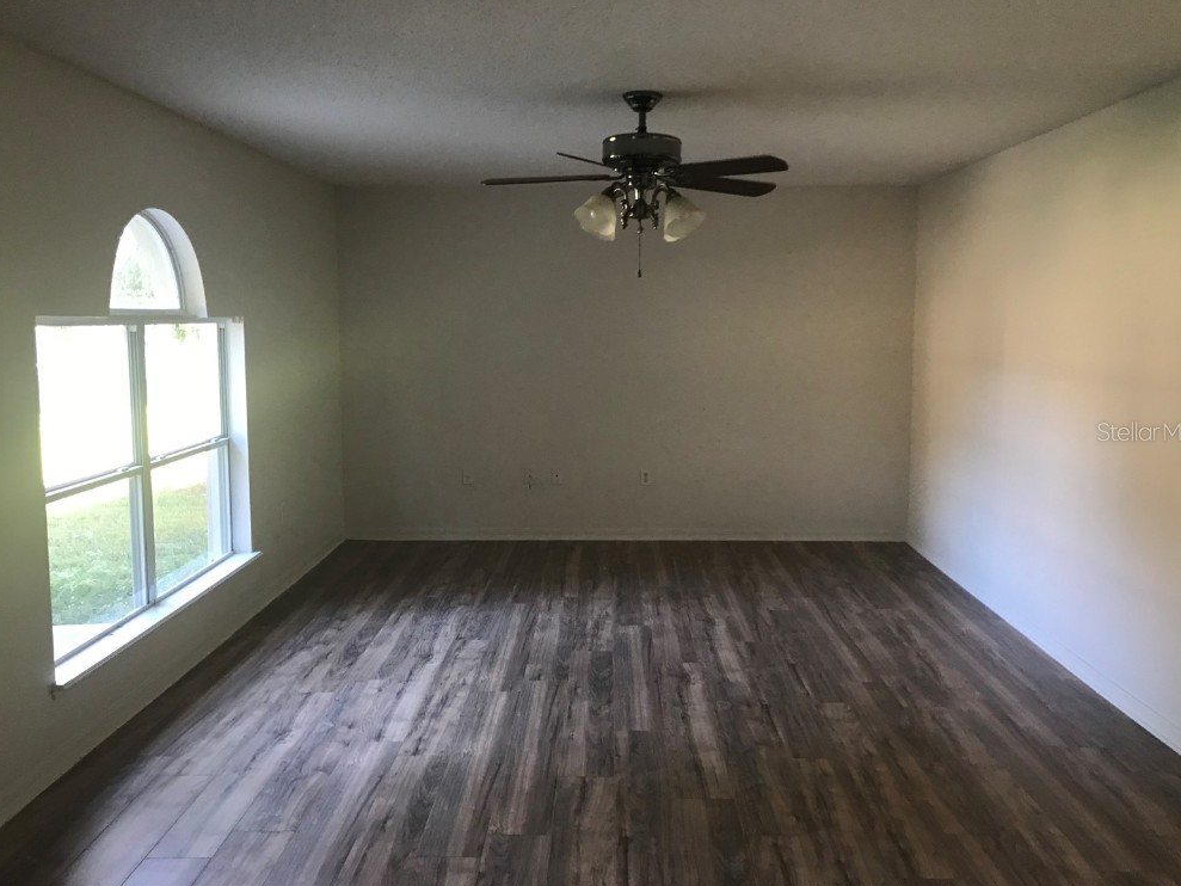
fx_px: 990
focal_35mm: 29
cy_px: 431
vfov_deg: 48.2
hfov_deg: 61.7
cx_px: 598
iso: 40
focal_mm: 3.99
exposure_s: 1/17
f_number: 1.8
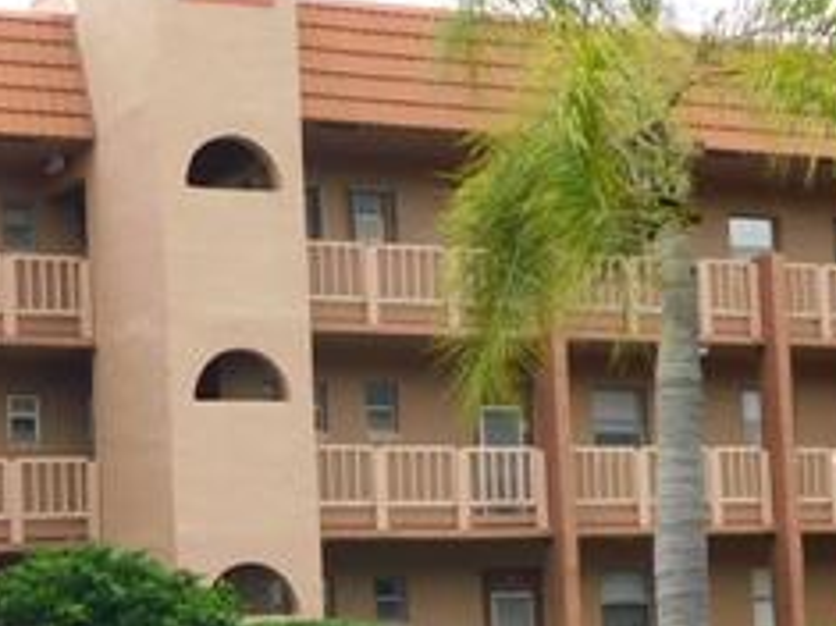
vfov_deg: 17.2
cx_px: 36
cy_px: 505
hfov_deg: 22.3
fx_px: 2052
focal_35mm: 85
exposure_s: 1/320
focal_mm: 4.5
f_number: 3.1
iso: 125
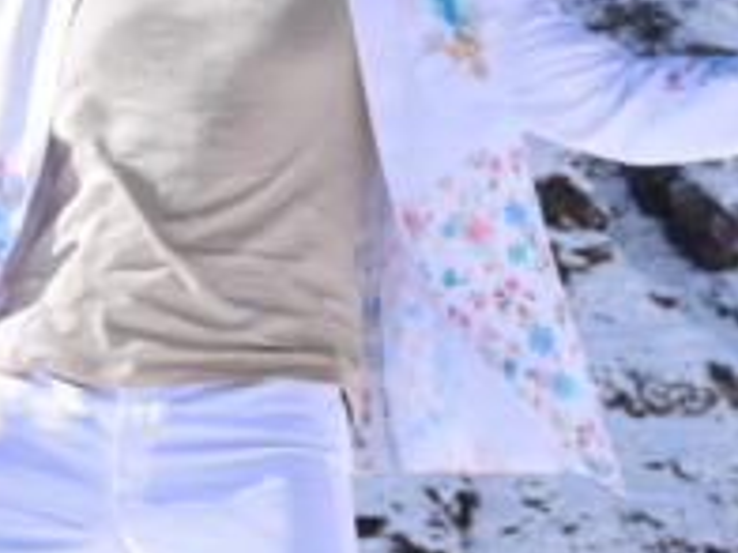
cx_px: 181
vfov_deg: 7.2
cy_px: 21
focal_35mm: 206
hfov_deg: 9.6
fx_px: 4392
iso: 200
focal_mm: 56
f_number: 11
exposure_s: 1/500
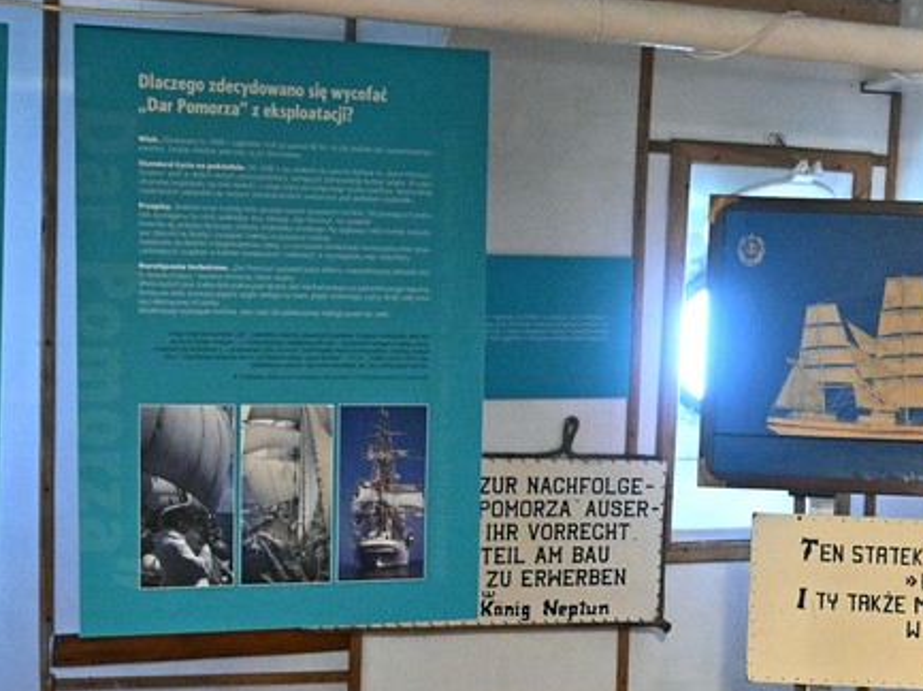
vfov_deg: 16.6
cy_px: 574
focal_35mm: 88
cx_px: 799
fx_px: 2344
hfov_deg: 21.8
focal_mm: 22
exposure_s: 1/125
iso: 5000
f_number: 3.5
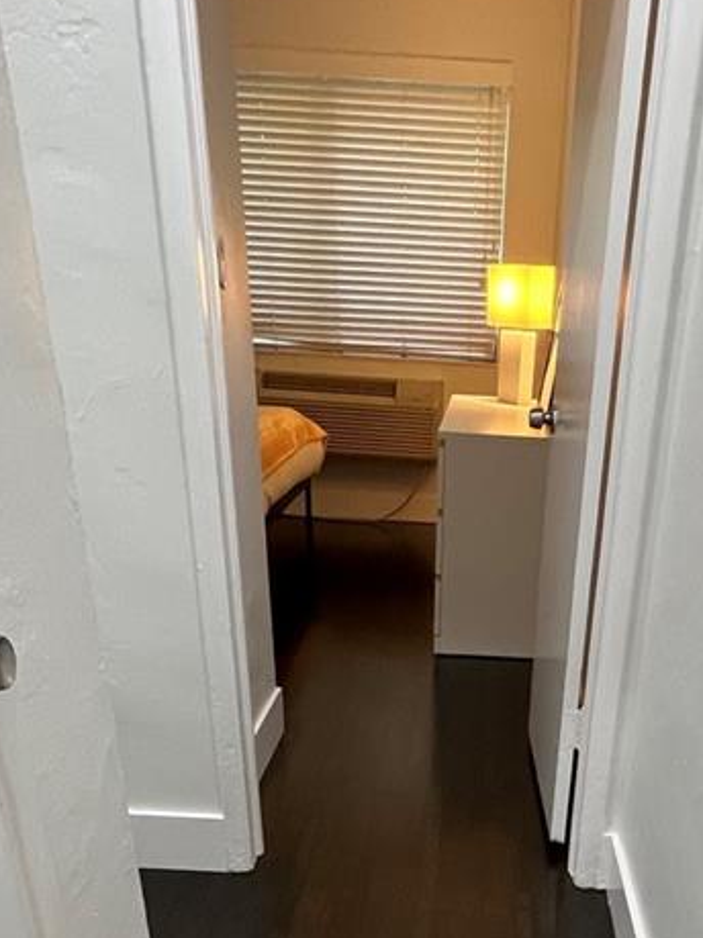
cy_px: 934
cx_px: 495
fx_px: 921
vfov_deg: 45.7
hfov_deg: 41.0
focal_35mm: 34
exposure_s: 1/60
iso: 320
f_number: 1.8
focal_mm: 1.57
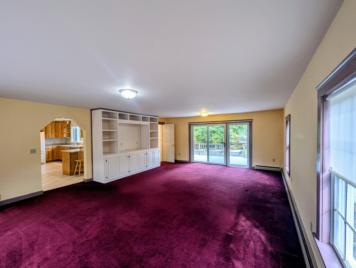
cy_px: 134
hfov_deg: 106.1
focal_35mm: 13
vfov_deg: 90.1
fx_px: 134
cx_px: 178
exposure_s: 1/120
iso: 74
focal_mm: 1.95
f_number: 2.2
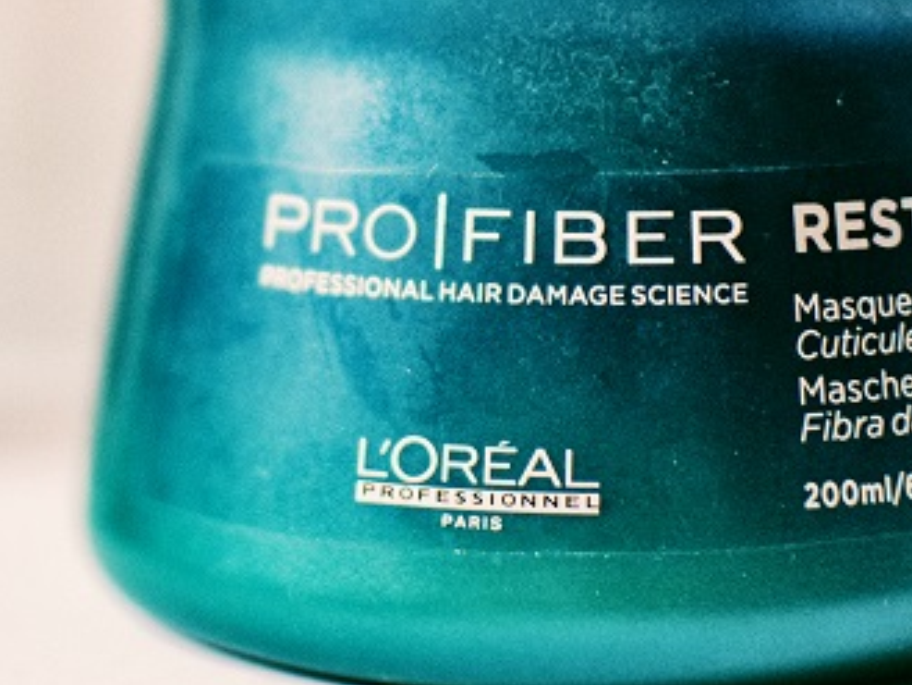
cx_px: 277
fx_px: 3033
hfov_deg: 17.0
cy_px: 148
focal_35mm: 115
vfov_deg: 12.8
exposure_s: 1/60
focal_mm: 35
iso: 400
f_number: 1.8
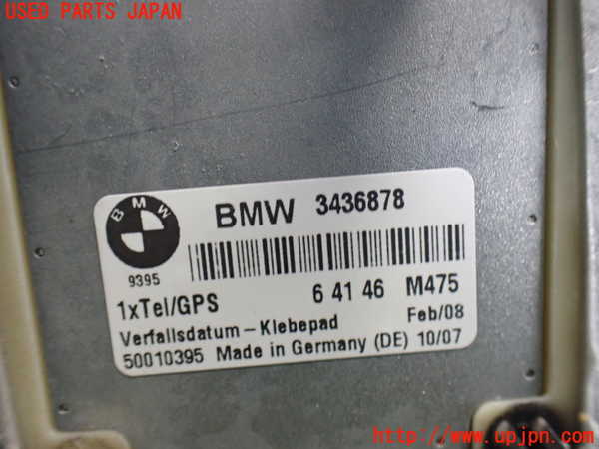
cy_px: 224
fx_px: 519
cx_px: 300
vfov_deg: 46.8
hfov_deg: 60.0
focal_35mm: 30
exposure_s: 1/50
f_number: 2.3
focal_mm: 5.4
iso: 800
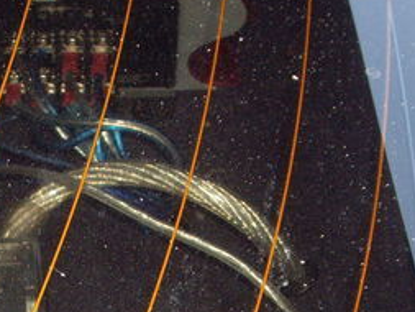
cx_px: -48
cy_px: 317
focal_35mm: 139
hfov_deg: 13.9
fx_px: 1667
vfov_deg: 10.6
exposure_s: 1/60
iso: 200
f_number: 3.3
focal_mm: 9
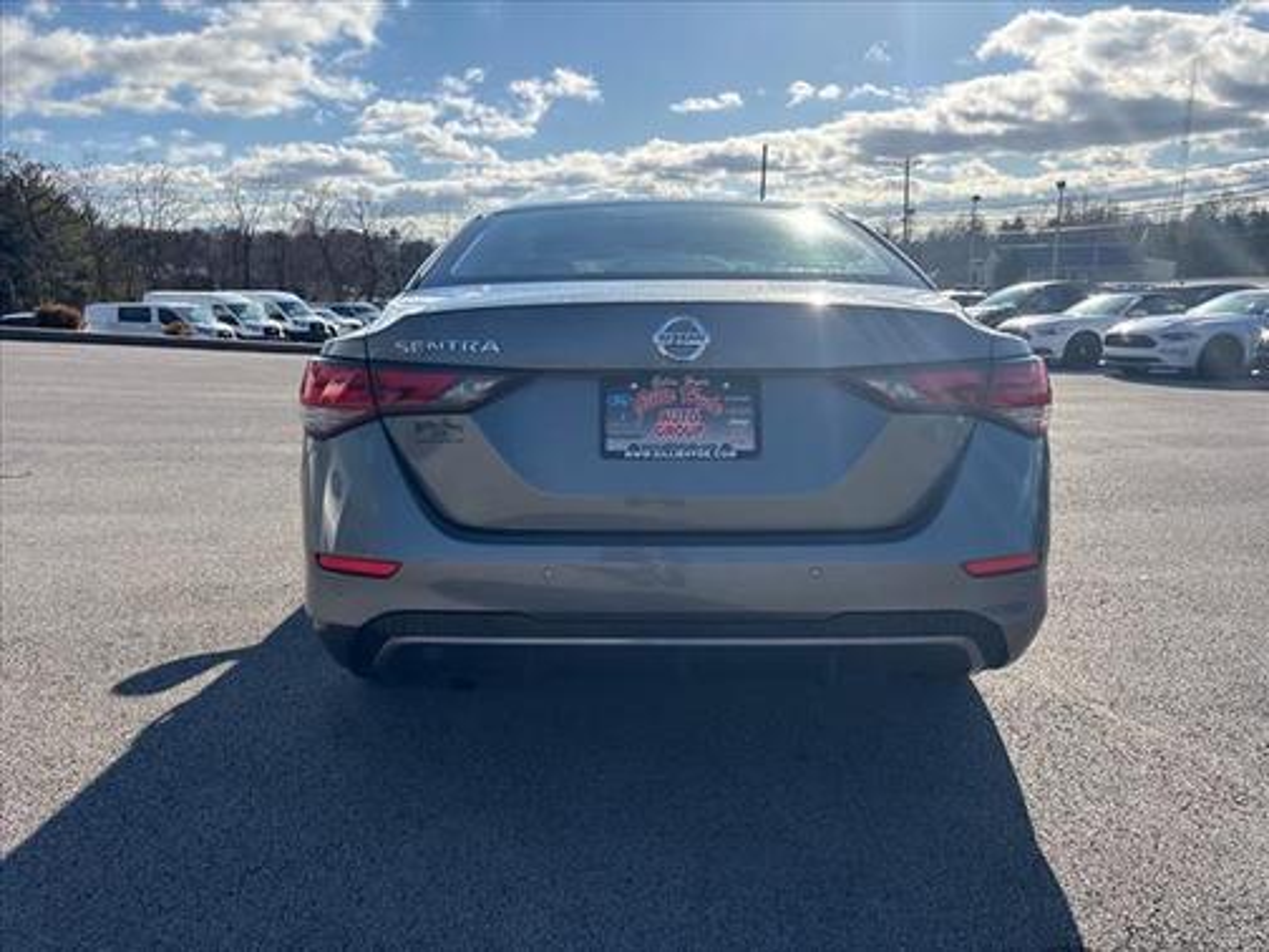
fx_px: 953
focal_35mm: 26
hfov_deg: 67.3
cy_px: 476
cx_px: 634
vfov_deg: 53.1
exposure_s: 1/5348
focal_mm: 5.96
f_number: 1.6
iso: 64
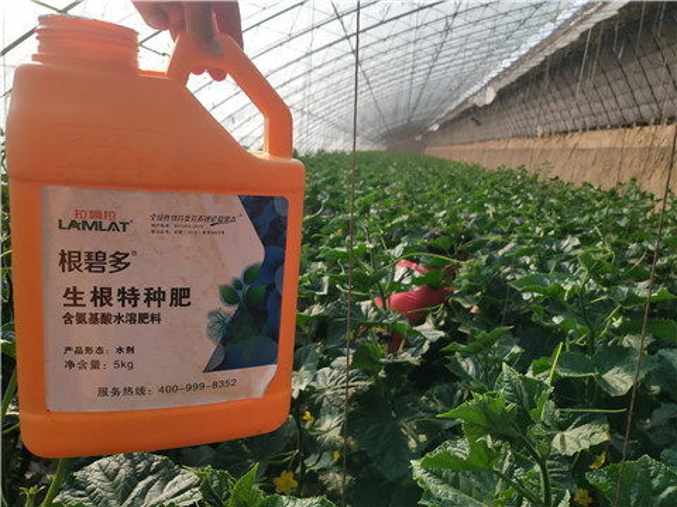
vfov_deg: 46.8
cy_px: 254
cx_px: 338
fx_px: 587
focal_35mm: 30
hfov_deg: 60.0
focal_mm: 3.95
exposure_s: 1/2460
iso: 152
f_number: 1.8
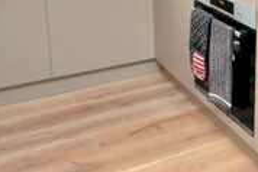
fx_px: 423
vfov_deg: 21.7
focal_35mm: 59
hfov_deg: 31.8
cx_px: 246
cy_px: -22
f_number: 4
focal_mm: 10
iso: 800
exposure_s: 1/60
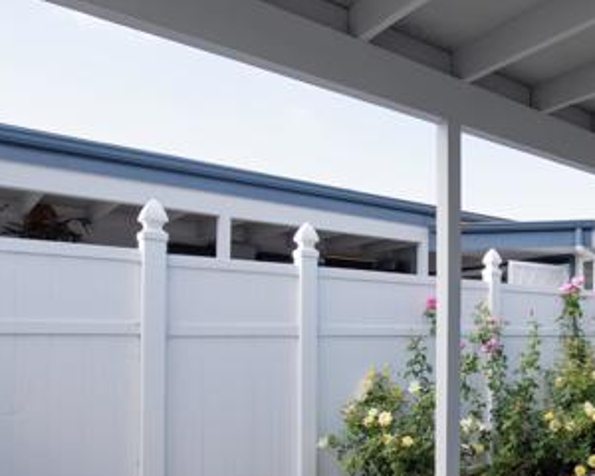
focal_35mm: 34
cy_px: 325
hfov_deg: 48.1
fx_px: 599
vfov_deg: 42.6
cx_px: 522
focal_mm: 17
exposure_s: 1/100
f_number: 9
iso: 250
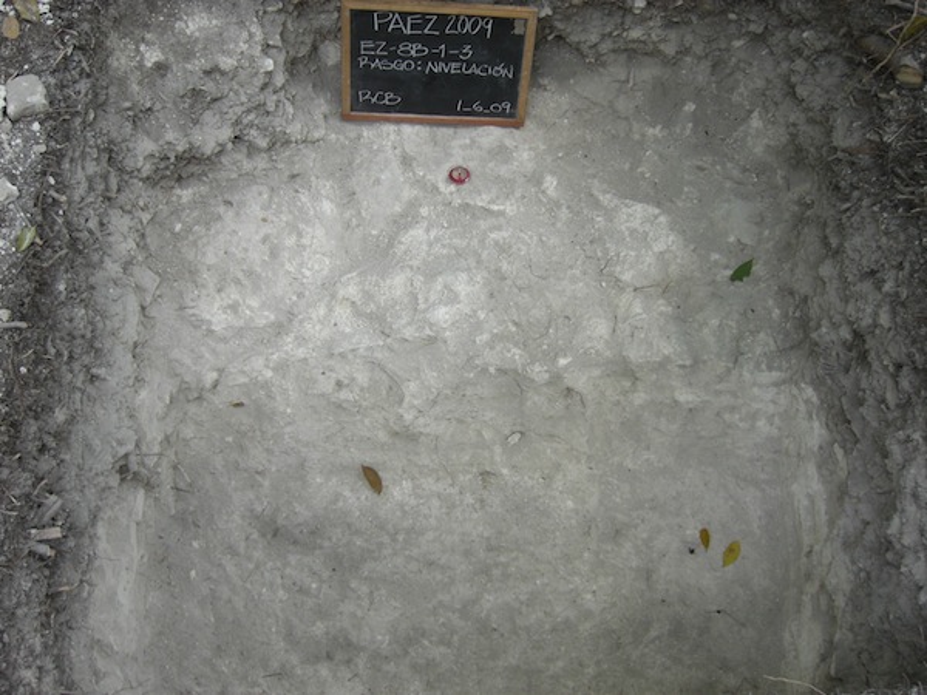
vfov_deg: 37.7
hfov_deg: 49.0
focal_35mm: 38
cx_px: 464
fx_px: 1018
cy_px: 348
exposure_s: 1/60
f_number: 2.8
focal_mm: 7.9
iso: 100
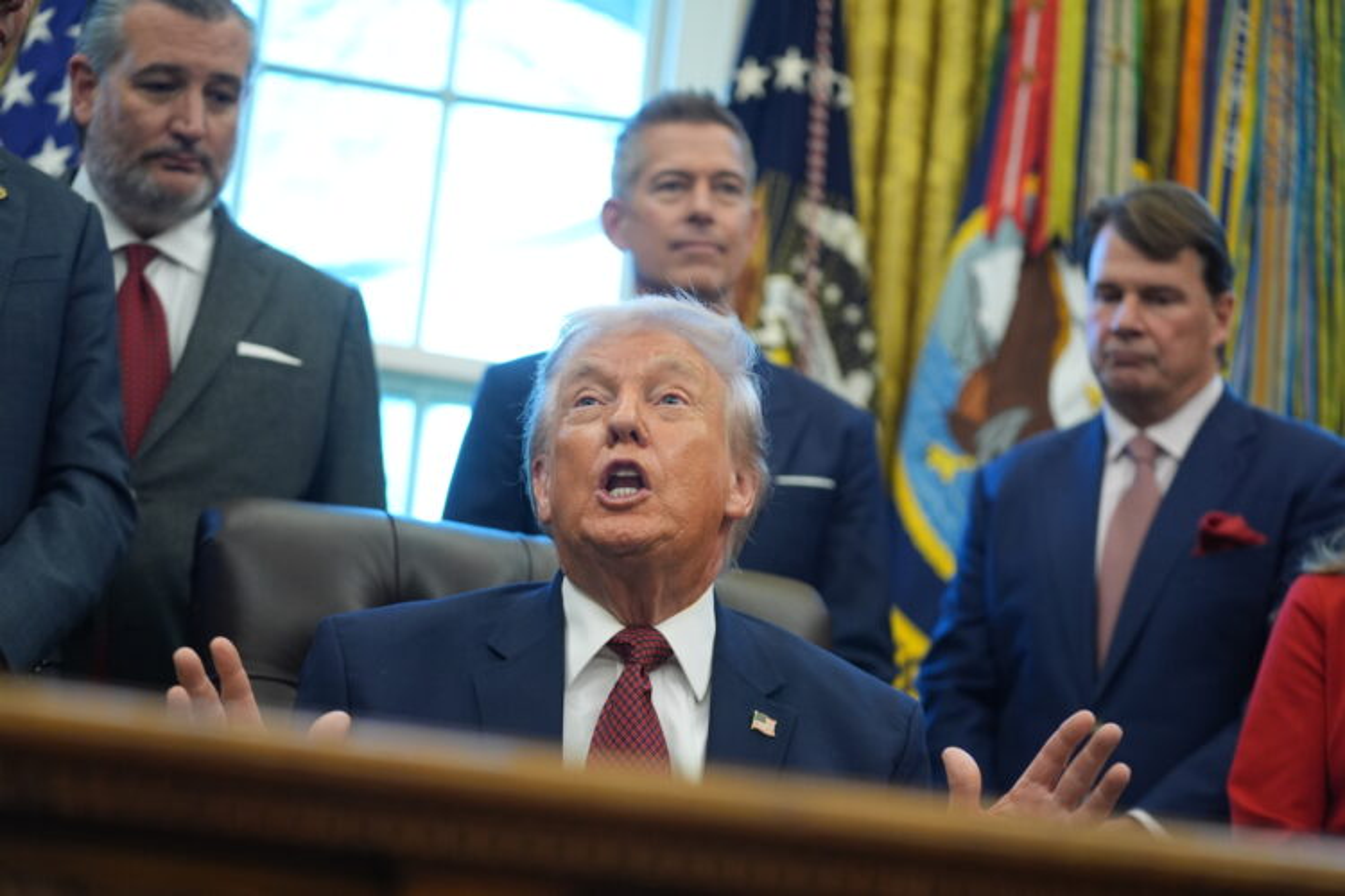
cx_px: 672
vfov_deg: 16.7
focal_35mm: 82
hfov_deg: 24.8
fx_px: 3063
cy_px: 448
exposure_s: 1/250
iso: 2500
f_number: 2.8
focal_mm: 82
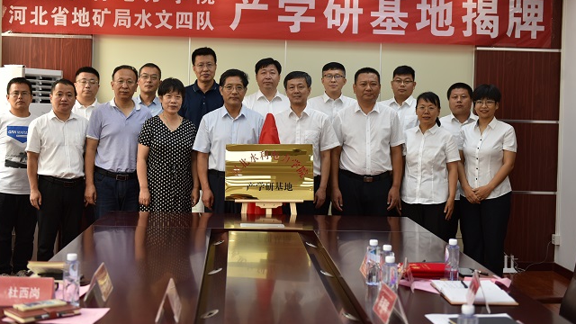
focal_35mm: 55
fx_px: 840
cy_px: 126
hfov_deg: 37.8
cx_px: 275
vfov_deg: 21.8
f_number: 3.2
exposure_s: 1/200
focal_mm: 48
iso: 320
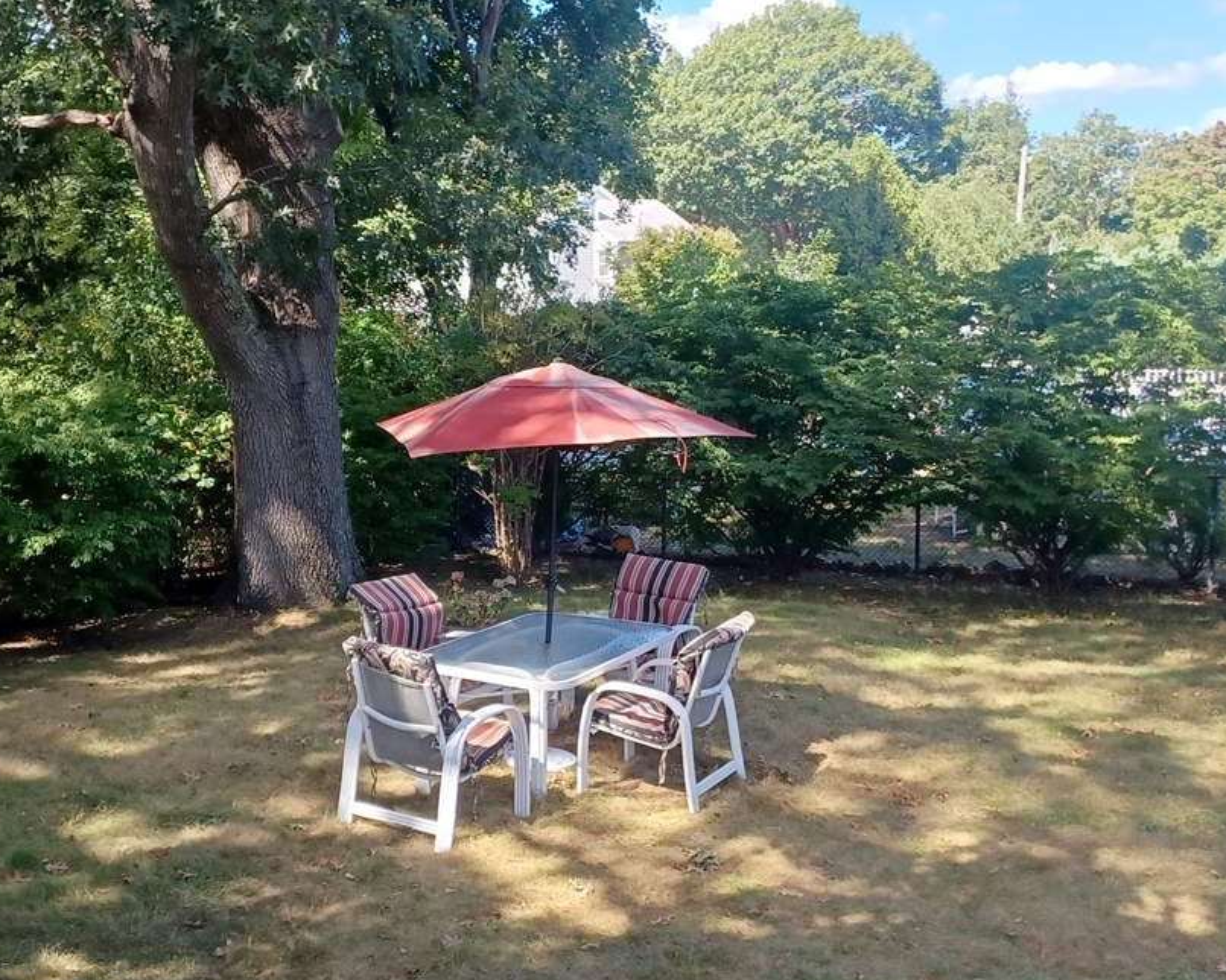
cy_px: 507
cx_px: 487
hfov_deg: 56.7
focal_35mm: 31
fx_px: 1125
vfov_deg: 47.1
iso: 64
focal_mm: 4.6
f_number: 1.8
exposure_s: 1/120
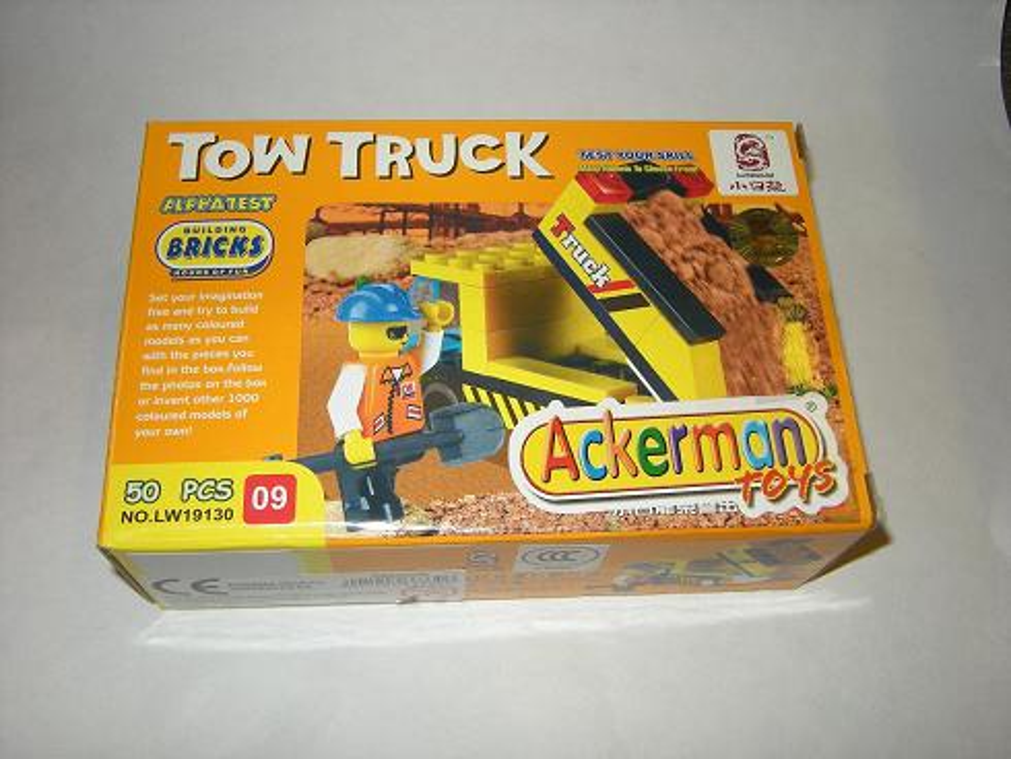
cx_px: 506
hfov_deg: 49.0
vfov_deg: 37.8
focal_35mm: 38
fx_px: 1110
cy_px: 380
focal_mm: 6.3
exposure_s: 1/30
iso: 64
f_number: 3.2
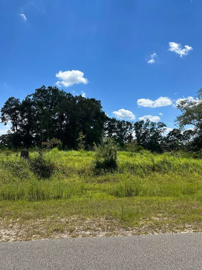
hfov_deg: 54.9
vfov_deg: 69.4
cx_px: 98
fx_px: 195
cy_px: 140
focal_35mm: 25
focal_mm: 6.86
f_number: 1.78
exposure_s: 1/4762
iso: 80
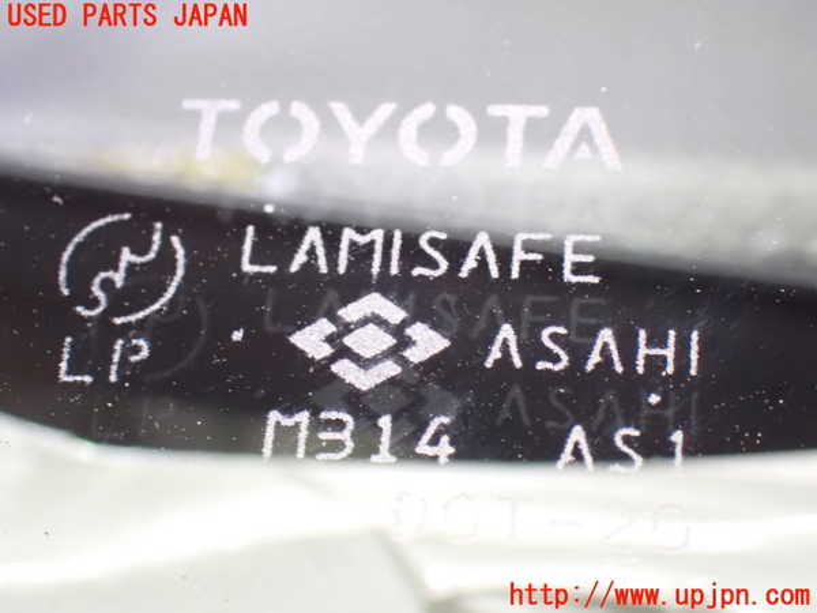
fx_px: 2077
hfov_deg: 22.3
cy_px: 306
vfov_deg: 16.8
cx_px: 408
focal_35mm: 88
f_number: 4.5
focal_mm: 15.66
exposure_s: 1/13
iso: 1600
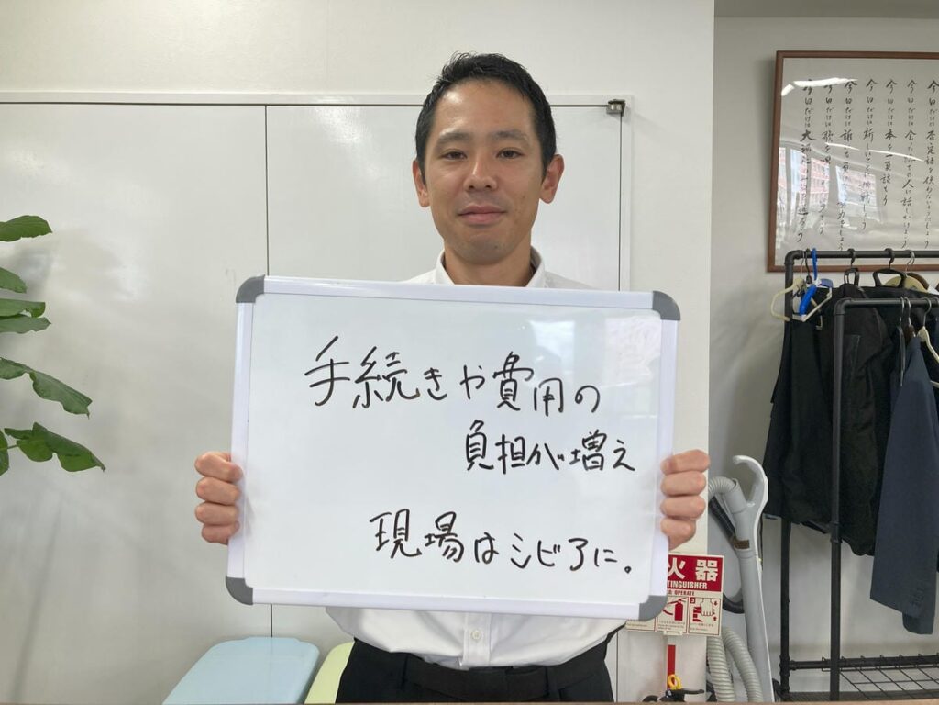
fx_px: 760
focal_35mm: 28
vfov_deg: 49.7
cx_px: 470
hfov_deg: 63.4
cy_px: 352
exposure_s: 1/100
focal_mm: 3.99
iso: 50
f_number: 1.8
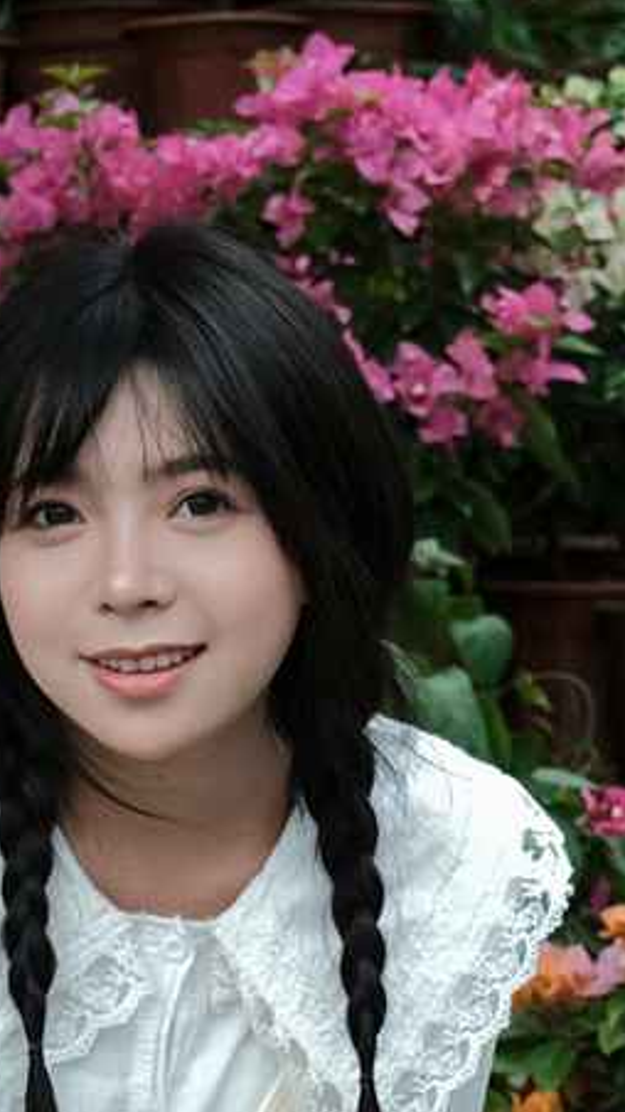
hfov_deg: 8.1
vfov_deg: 14.1
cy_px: 1208
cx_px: 340
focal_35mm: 149
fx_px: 4393
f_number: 2.8
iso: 100
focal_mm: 22
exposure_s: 1/280
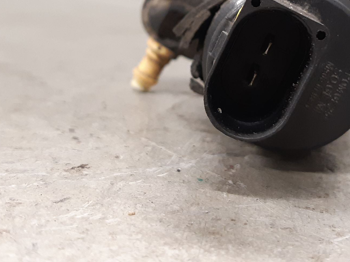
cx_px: 230
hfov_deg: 45.2
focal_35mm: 41
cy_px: 86
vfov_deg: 34.8
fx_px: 415
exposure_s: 1/33
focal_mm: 3.93
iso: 200
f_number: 1.7
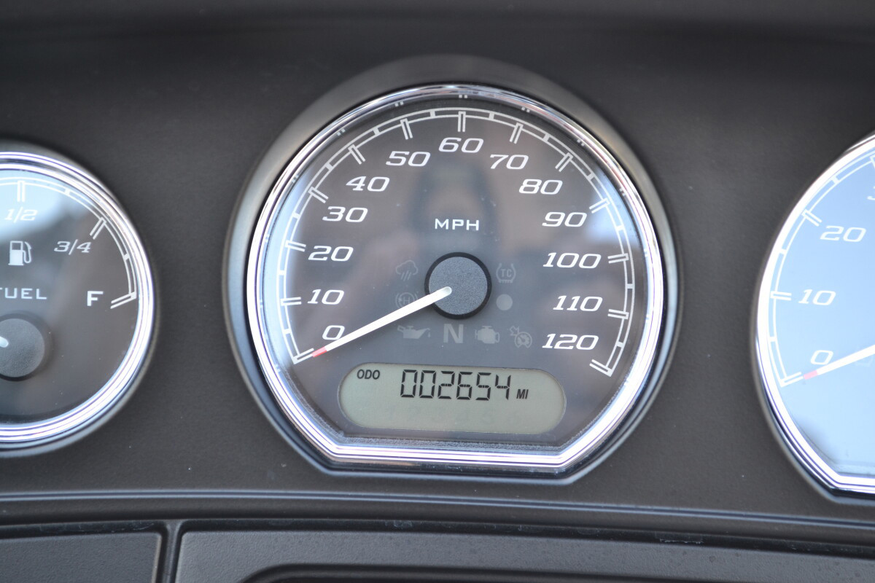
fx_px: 1823
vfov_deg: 18.2
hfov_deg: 27.0
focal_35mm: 75
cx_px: 438
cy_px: 292
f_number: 5.6
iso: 400
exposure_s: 1/60
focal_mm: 50
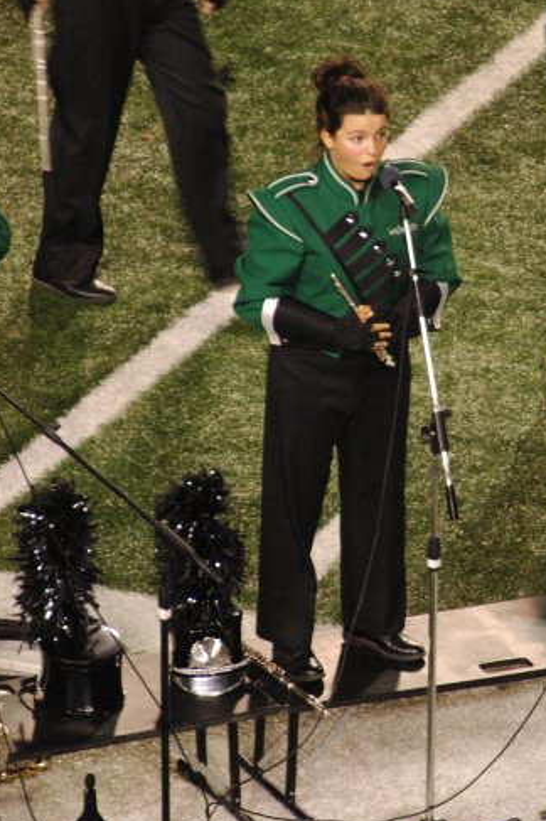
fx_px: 16835
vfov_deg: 2.8
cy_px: 378
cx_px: 329
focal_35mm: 739
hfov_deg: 1.9
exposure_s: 1/50
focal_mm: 400
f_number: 5.6
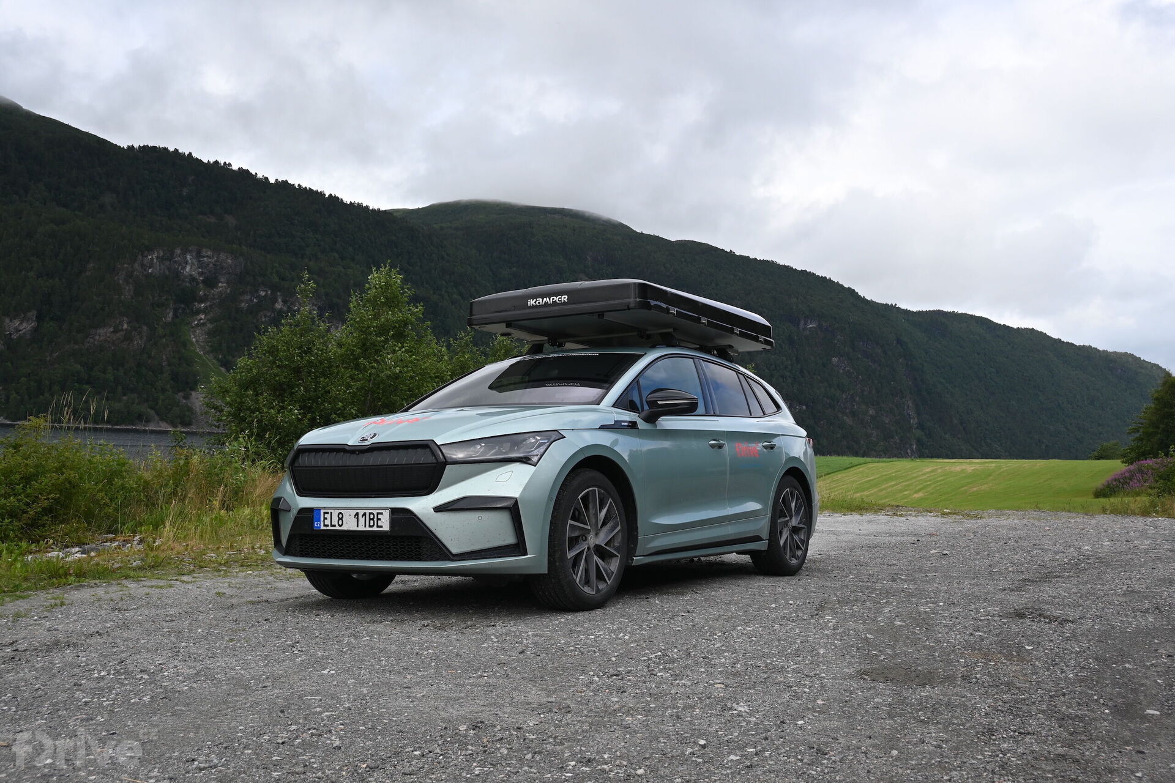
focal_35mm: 34
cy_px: 392
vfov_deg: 39.1
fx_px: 1101
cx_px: 588
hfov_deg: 56.1
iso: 100
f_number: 6.3
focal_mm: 22.5
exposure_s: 1/320
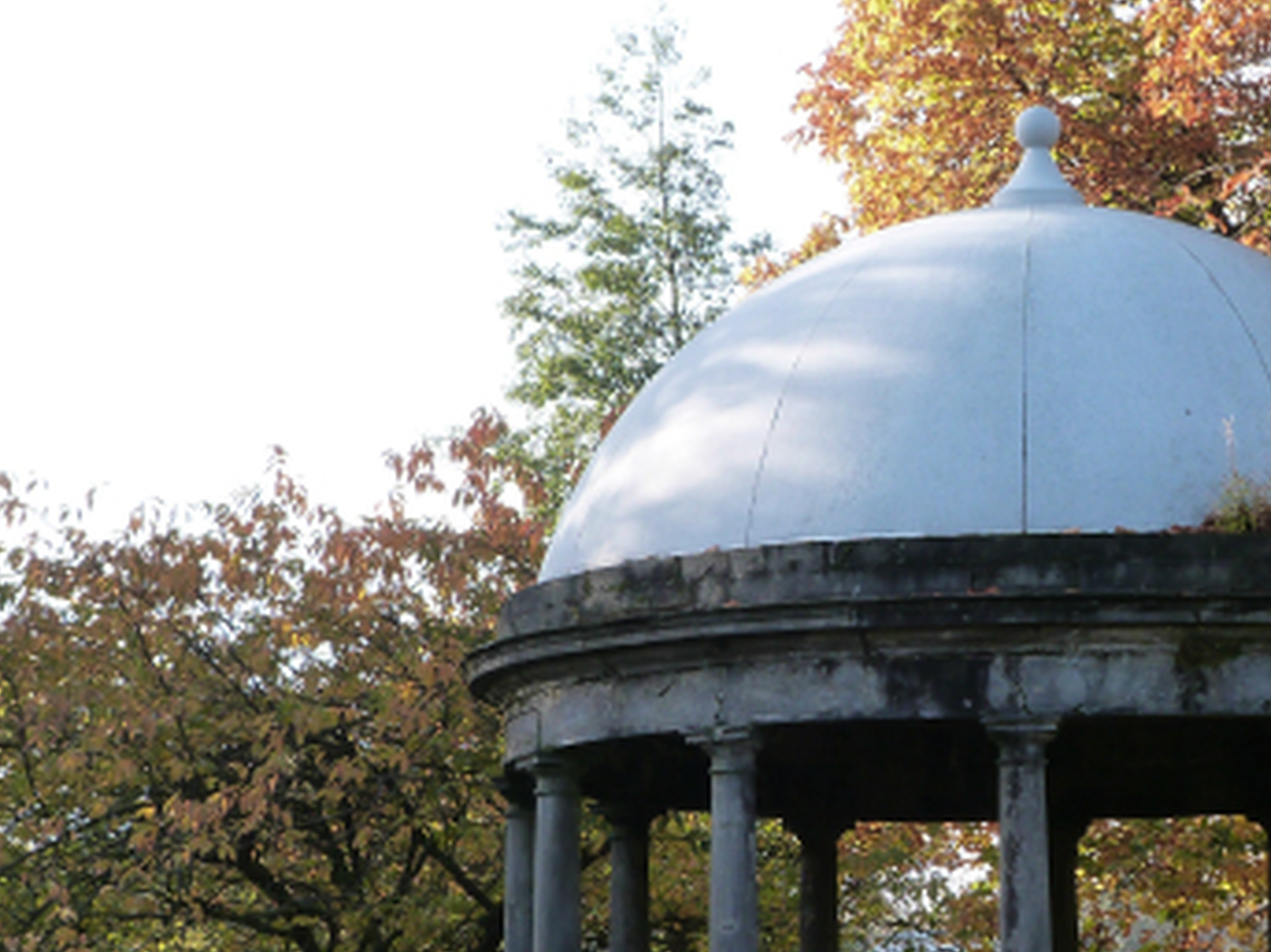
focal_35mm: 116
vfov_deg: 12.7
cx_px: 989
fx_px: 4258
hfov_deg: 16.9
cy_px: 735
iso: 160
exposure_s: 1/125
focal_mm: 10
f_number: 4
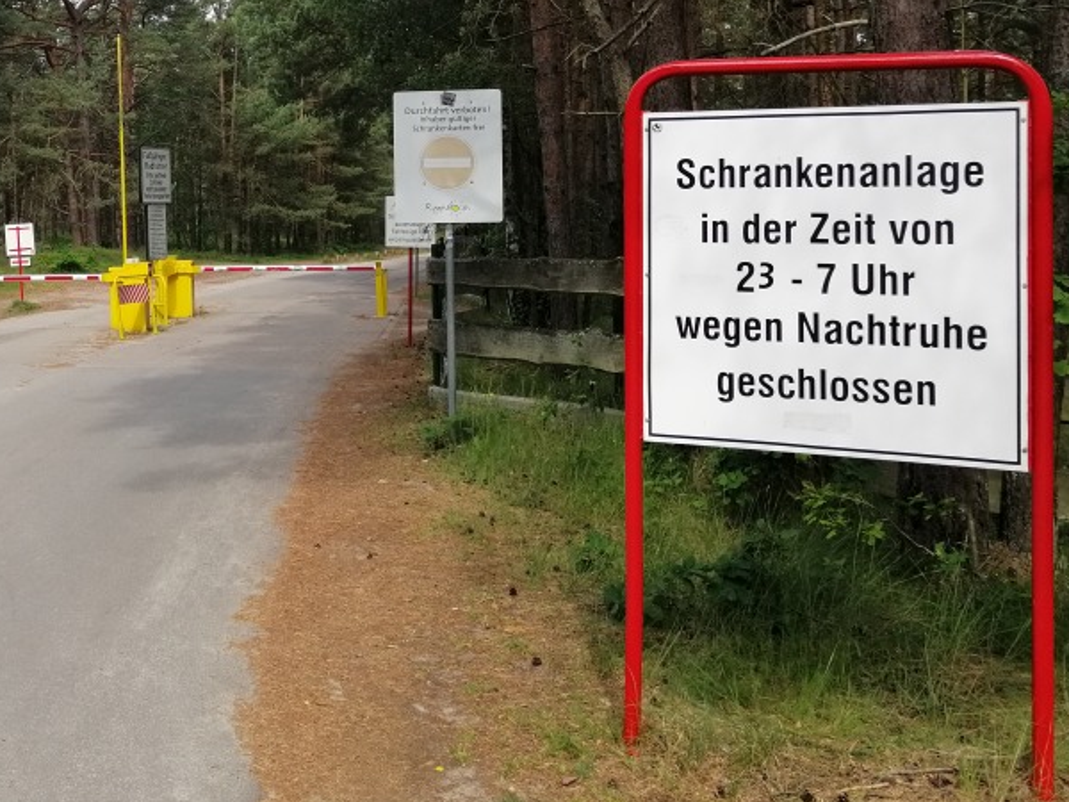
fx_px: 1390
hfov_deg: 40.2
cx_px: 198
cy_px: 205
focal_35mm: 45
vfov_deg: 31.6
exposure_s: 1/375
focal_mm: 3.95
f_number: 1.8
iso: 50
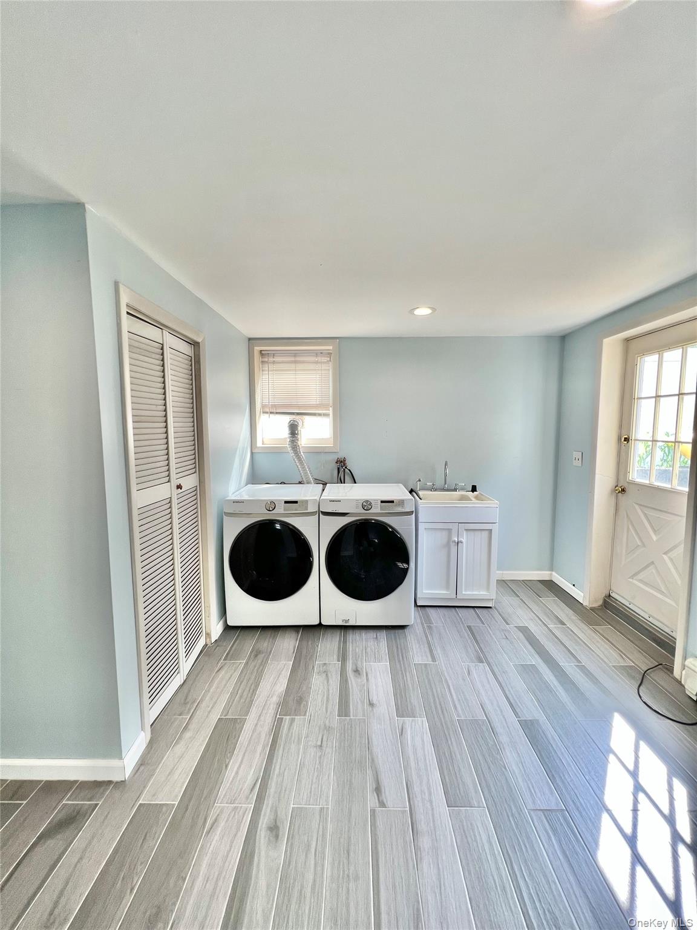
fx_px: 349
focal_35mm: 13
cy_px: 465
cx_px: 348
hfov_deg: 89.9
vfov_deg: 106.2
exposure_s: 1/99
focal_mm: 1.57
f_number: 1.8
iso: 50
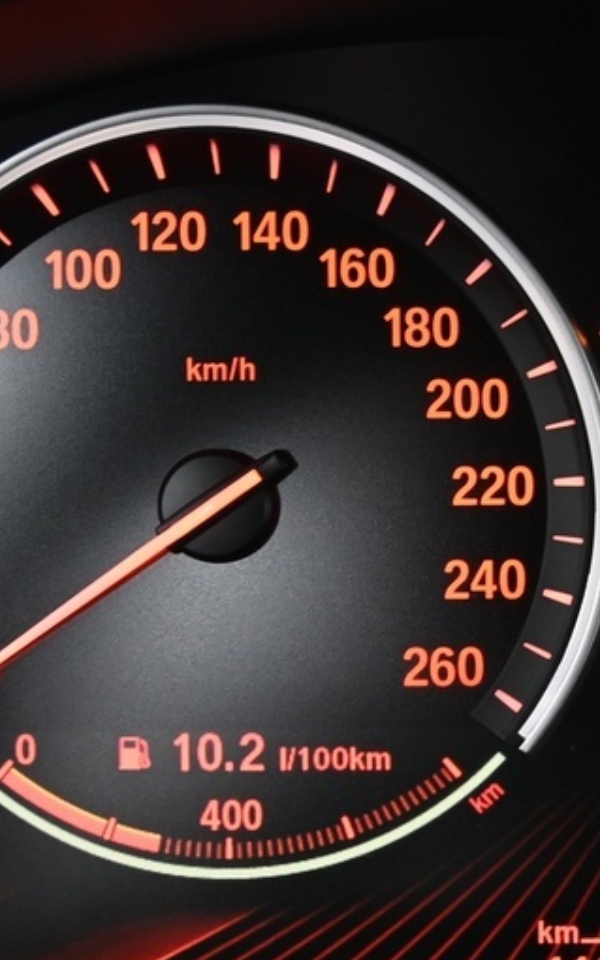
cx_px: 671
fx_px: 3221
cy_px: 629
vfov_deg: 16.9
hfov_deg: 10.5
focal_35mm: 123
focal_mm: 38
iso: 2000
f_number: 4
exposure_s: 1/20
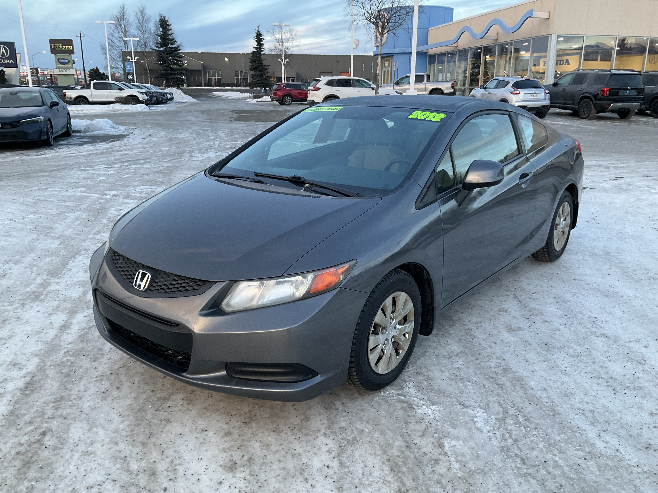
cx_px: 329
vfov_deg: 48.2
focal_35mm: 29
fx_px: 551
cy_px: 246
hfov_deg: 61.7
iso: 64
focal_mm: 3
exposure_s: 1/118
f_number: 1.8
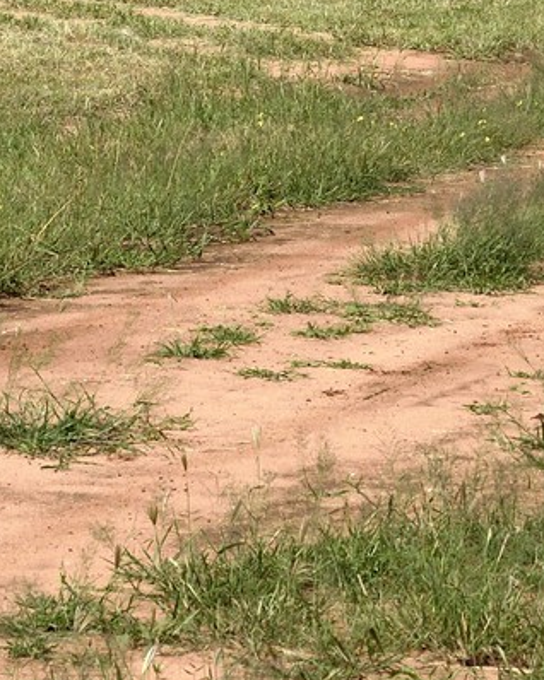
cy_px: -191
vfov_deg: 6.8
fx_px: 5700
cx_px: 263
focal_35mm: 283
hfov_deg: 5.5
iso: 400
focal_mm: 75
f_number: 13
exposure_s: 1/640
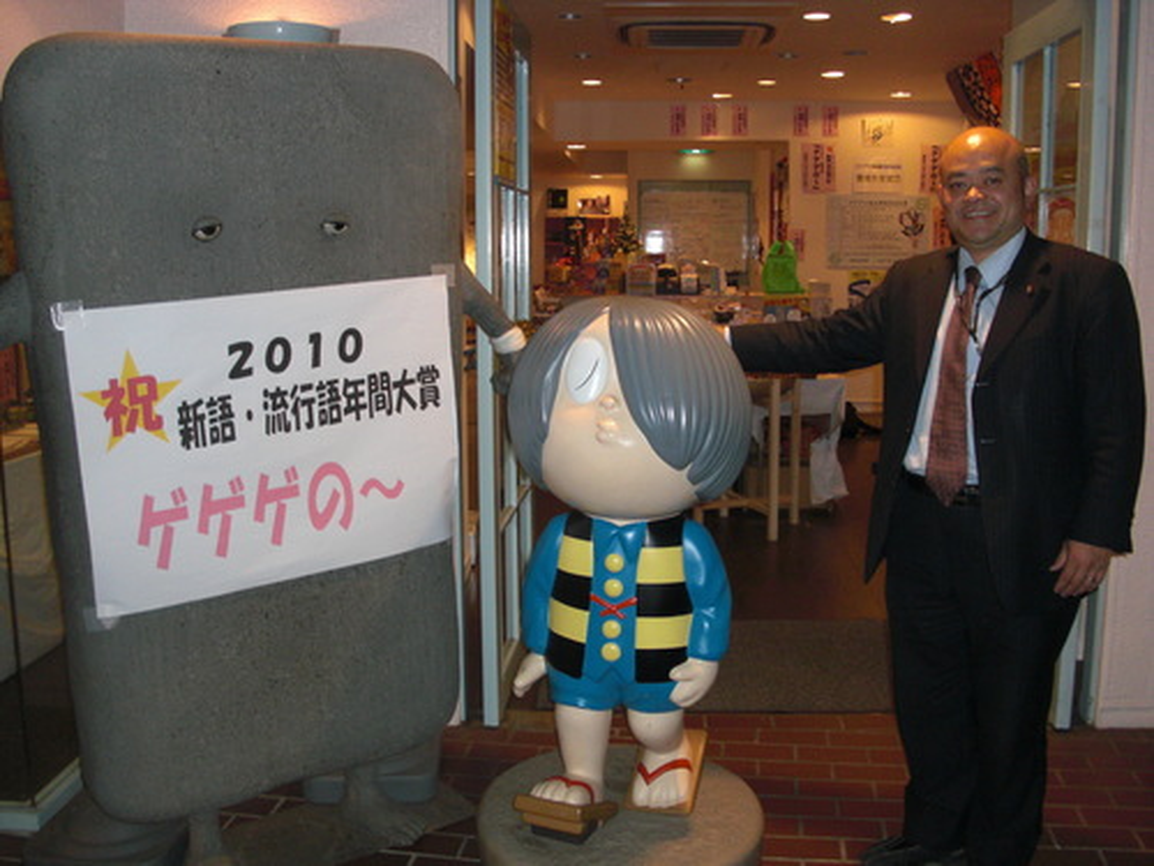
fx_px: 1200
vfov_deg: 39.7
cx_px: 577
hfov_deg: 51.4
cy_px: 433
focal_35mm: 36
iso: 200
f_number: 2.8
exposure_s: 1/60
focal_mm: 6.3
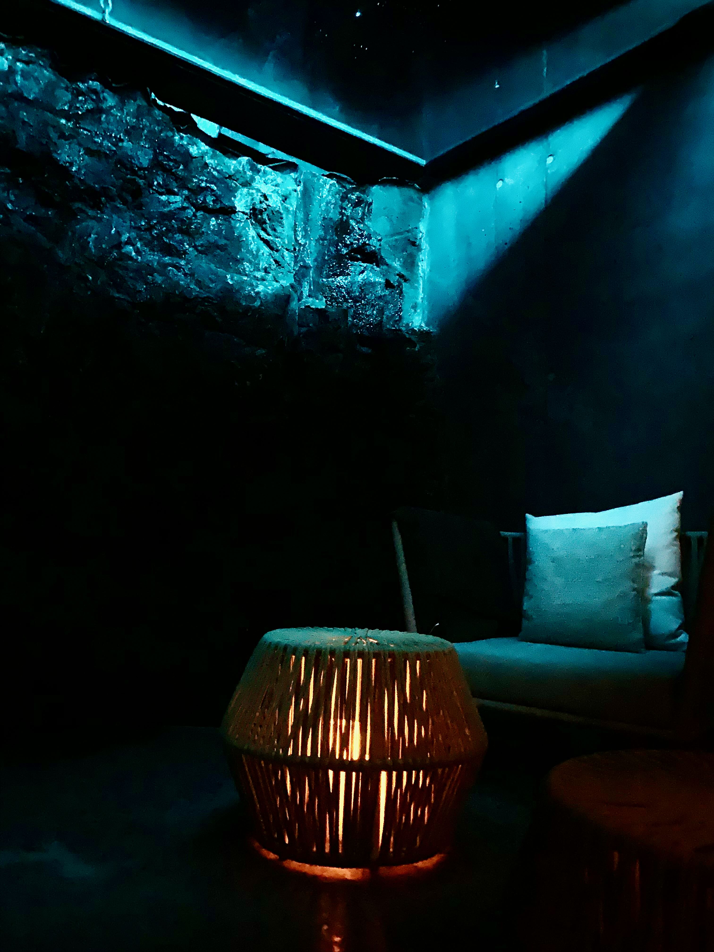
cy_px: 476
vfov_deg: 67.3
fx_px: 715
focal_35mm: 26
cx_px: 357
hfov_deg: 53.1
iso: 3200
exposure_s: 1/4
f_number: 1.8
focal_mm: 4.25
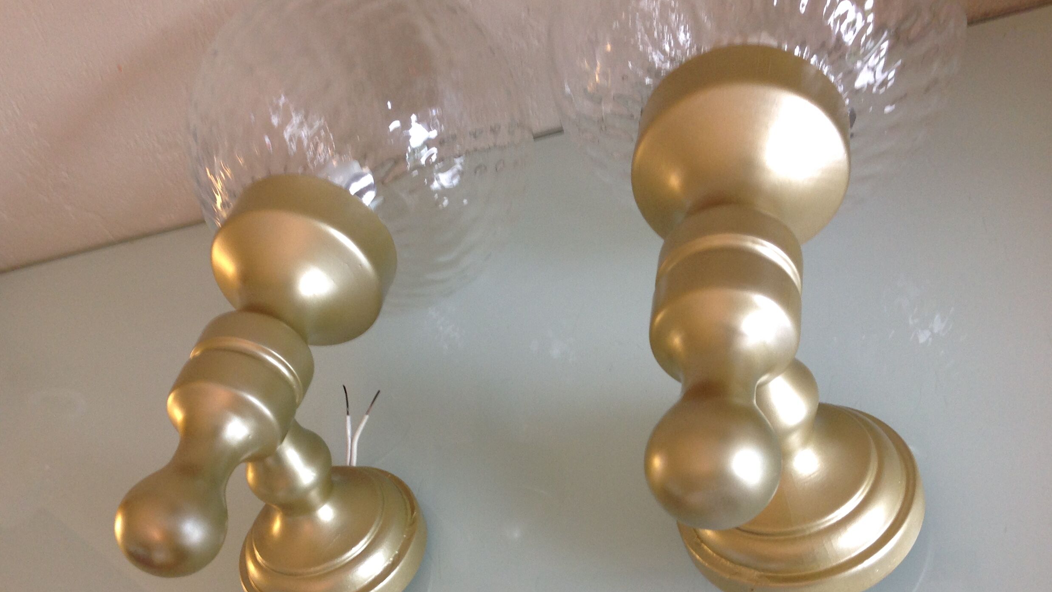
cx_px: 504
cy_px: 398
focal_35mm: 40
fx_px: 1116
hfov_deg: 50.5
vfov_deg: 29.5
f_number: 2.4
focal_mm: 4.28
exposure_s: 1/15
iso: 64
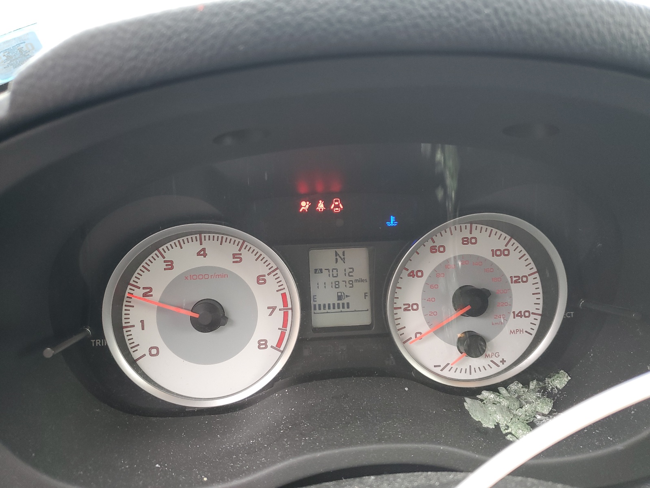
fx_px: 488
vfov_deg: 53.1
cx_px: 325
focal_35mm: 26
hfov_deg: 67.3
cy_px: 244
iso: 73
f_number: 1.5
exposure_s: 1/60.2
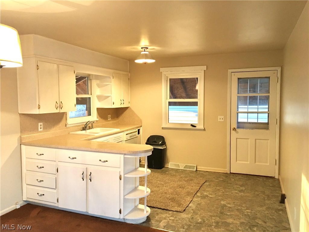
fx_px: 259
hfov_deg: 61.7
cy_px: 116
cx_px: 154
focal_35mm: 29
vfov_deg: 48.2
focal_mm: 4.15
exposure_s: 1/15
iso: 50
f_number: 2.2
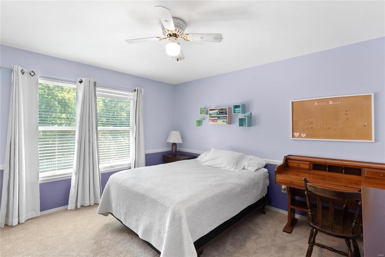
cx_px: 192
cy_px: 128
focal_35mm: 16
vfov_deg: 73.7
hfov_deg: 96.7
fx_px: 171
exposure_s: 1/4
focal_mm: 8
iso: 400
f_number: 8
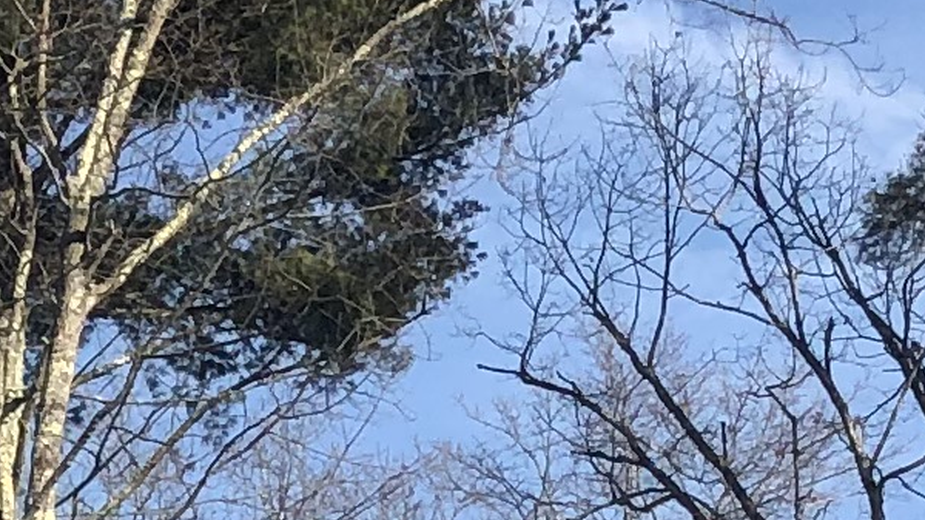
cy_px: 1560
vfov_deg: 5.5
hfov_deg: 10.5
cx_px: 170
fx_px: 5026
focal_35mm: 205
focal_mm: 3.99
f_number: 1.8
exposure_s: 1/1919
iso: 20
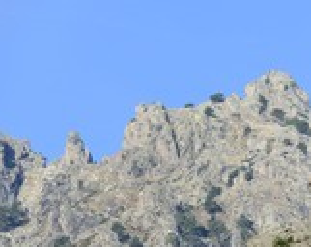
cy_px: 220
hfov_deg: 3.9
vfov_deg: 3.1
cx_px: 375
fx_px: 4508
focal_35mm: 491
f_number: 10
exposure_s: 1/250
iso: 200
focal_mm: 200
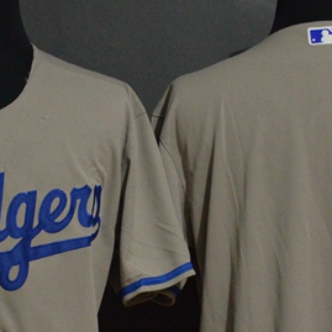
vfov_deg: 10.2
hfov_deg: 10.3
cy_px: 263
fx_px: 1847
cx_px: 130
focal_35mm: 170
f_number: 4.5
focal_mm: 45
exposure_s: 1/40
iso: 4000
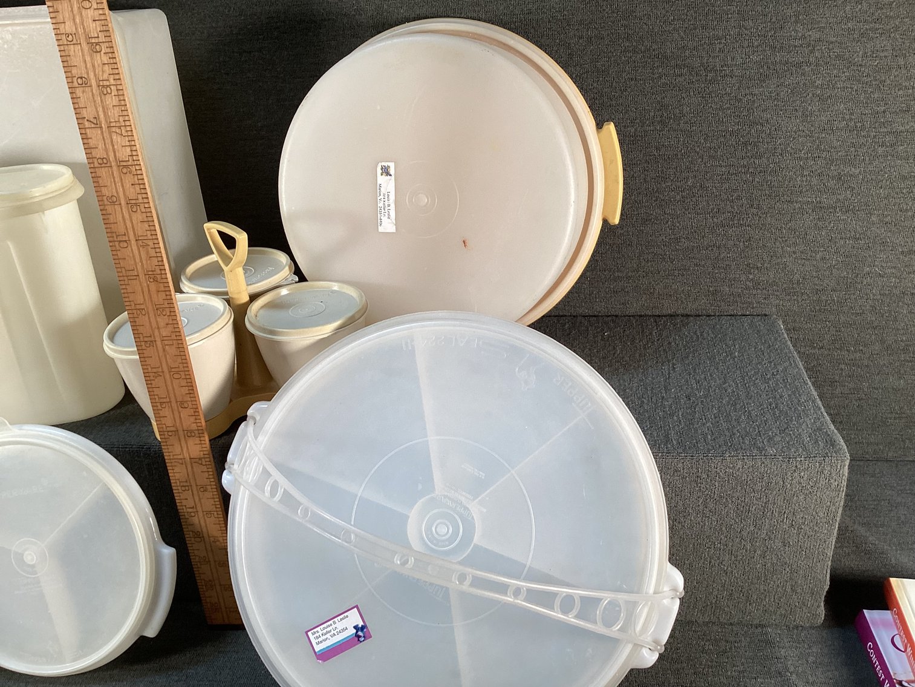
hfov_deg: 58.3
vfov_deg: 45.4
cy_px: 344
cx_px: 458
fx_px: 819
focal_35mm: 31
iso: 50
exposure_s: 1/60
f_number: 2.4
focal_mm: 3.3
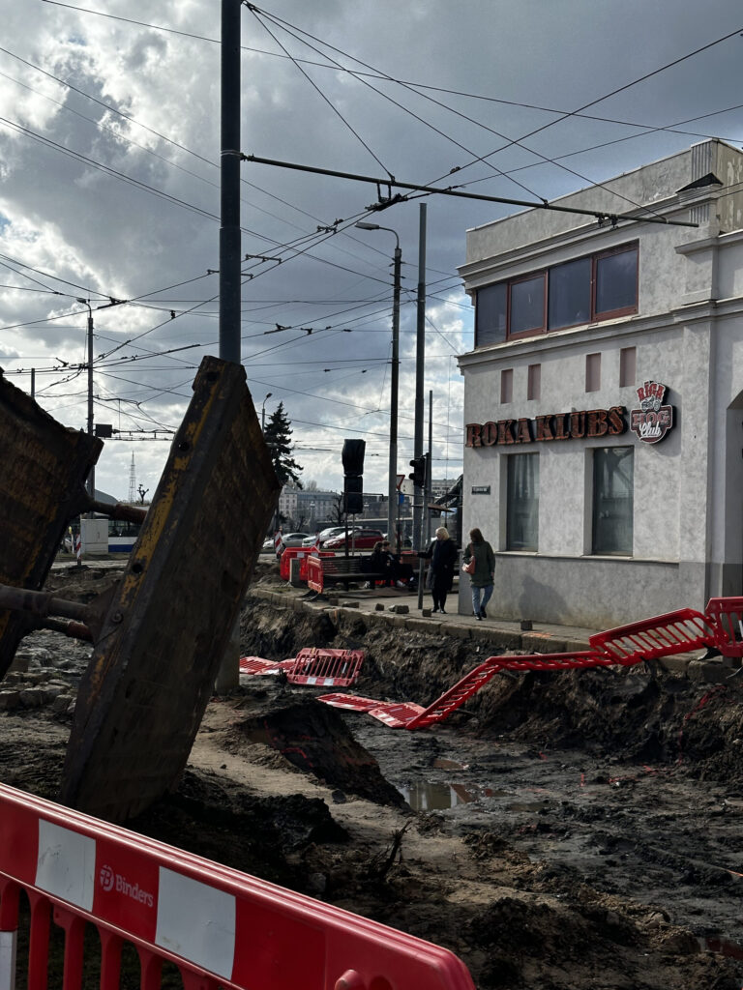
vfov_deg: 39.7
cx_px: 372
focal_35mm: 48
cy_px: 495
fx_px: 1374
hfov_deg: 30.3
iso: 64
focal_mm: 6.86
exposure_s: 1/4184
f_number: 1.78
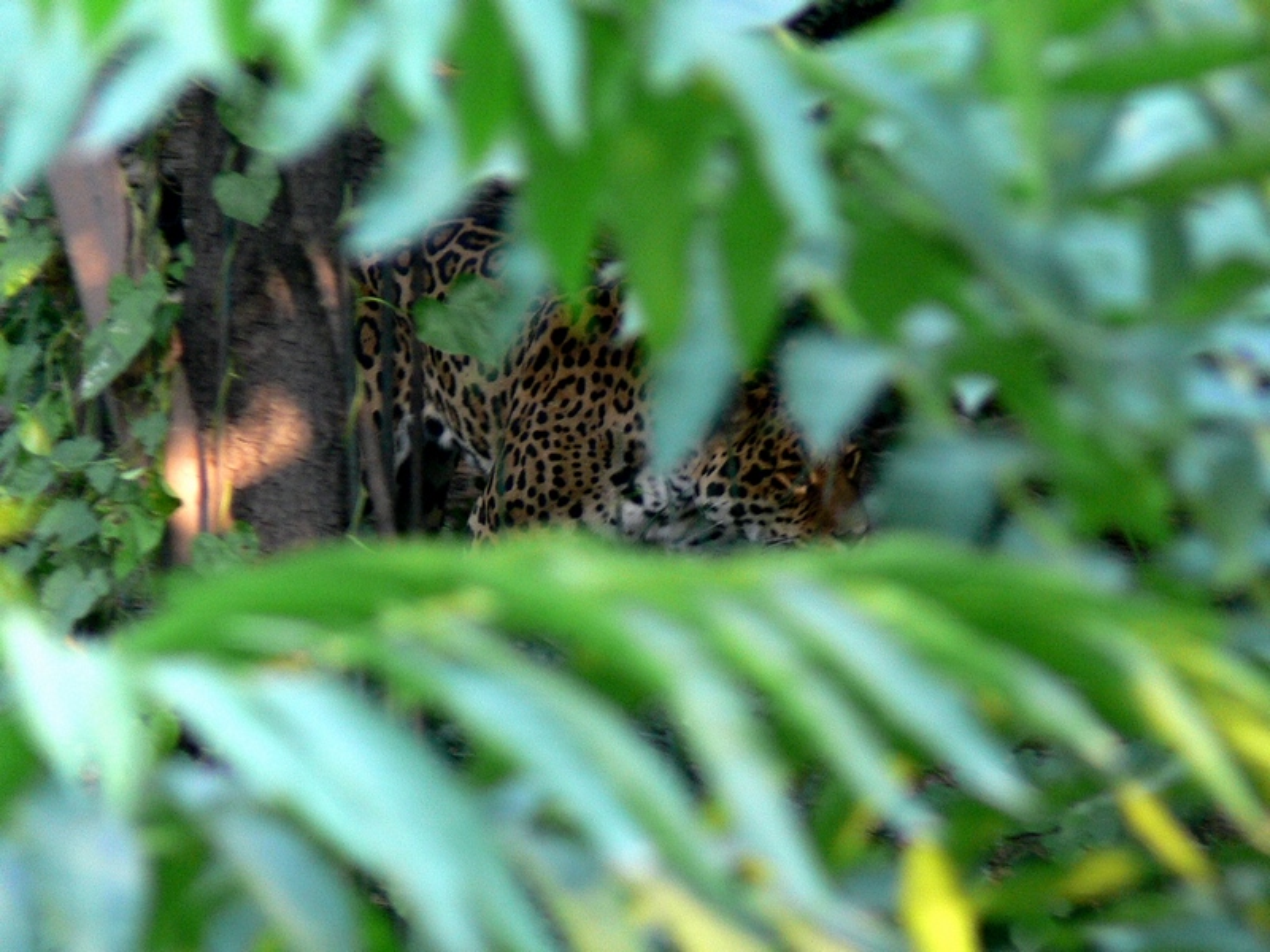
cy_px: 476
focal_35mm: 481
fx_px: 17647
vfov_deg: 3.1
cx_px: 635
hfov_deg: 4.1
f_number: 3.6
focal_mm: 63.9
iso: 100
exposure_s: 1/40
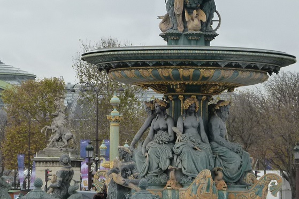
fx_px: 2110
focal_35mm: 254
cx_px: 161
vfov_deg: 5.4
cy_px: 84
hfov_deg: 8.1
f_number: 4
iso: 160
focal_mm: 26.7
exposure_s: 1/200
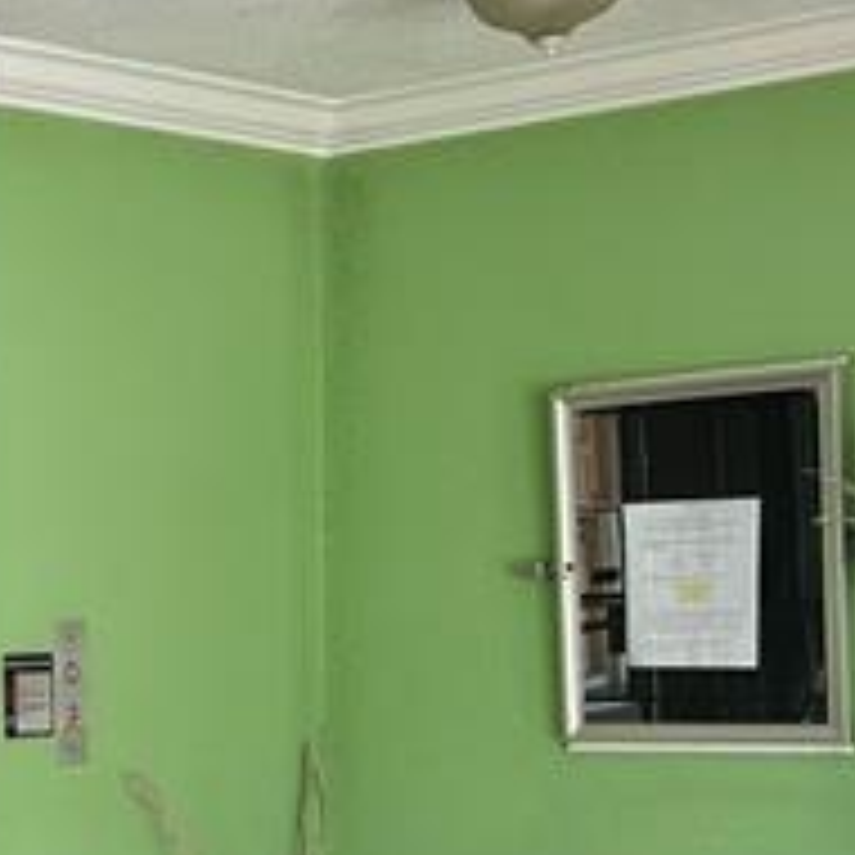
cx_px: -711
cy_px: 688
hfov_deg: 15.3
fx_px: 2711
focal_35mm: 97
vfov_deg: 17.8
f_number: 1.5
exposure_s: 1/121
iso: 64
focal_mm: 5.7
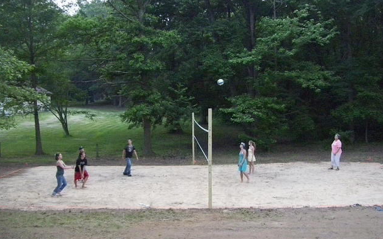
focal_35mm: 39
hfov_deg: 50.4
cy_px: 105
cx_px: 194
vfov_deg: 32.7
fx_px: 407
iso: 800
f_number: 2.7
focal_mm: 6
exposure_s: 1/250
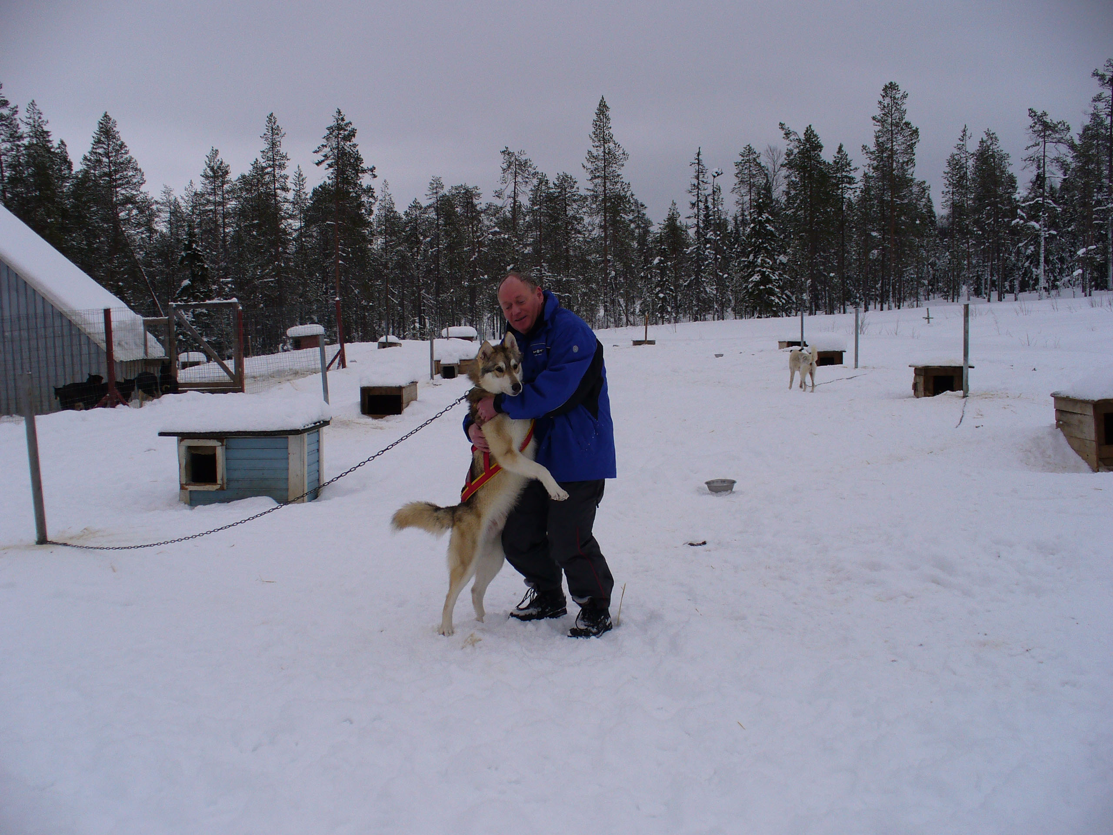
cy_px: 418
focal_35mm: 37
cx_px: 556
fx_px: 1190
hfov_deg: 50.1
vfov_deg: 38.7
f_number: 5.6
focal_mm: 6.1
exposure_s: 1/200
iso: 80
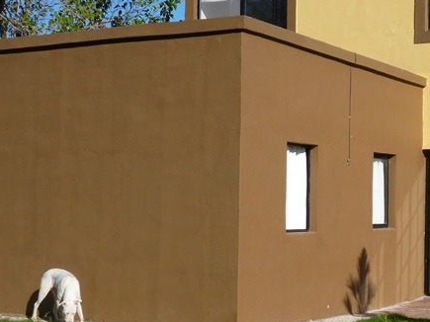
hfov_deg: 23.9
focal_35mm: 81
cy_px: 172
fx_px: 1006
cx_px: 327
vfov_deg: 18.2
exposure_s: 1/1300
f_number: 3.4
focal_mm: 7.9
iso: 100
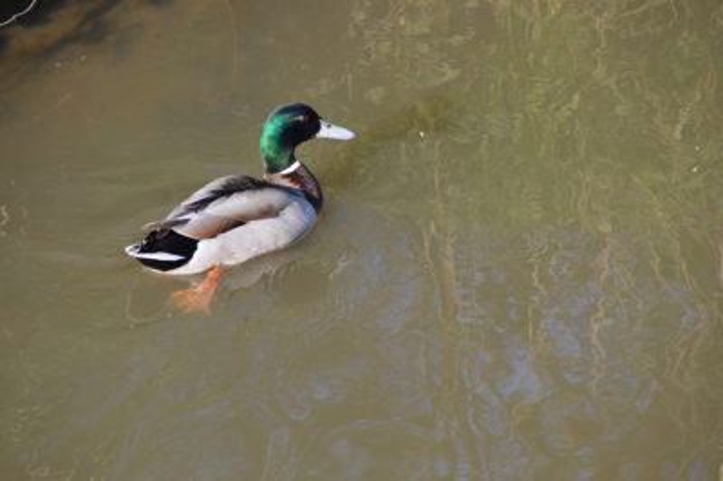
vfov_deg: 4.6
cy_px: 240
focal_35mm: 300
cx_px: 362
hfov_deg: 6.9
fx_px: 6020
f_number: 6.3
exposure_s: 1/500
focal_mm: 200
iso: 640
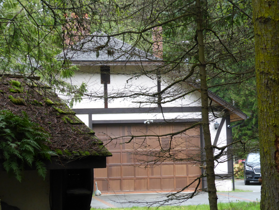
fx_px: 1024
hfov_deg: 15.5
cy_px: 105
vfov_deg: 11.7
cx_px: 140
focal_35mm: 127
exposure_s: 1/125
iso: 500
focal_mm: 20.6
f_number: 5.1
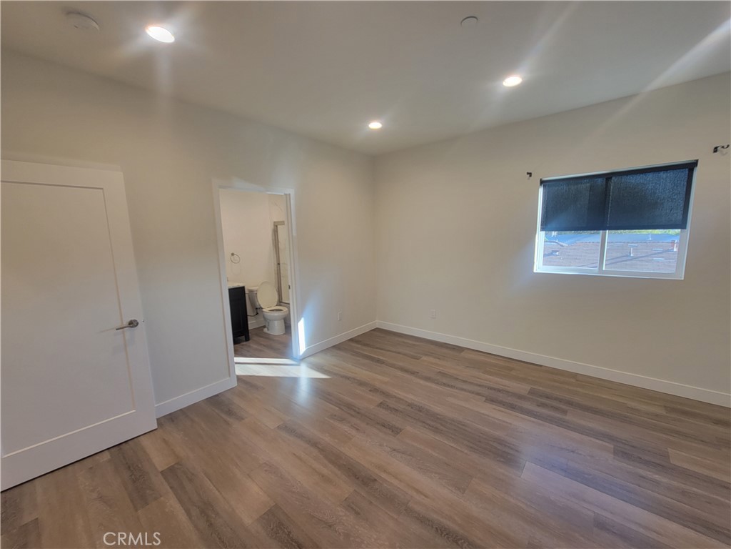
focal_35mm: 13
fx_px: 275
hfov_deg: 106.2
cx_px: 366
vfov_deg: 89.9
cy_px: 274
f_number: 2.2
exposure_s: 1/60
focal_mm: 2.2
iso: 80
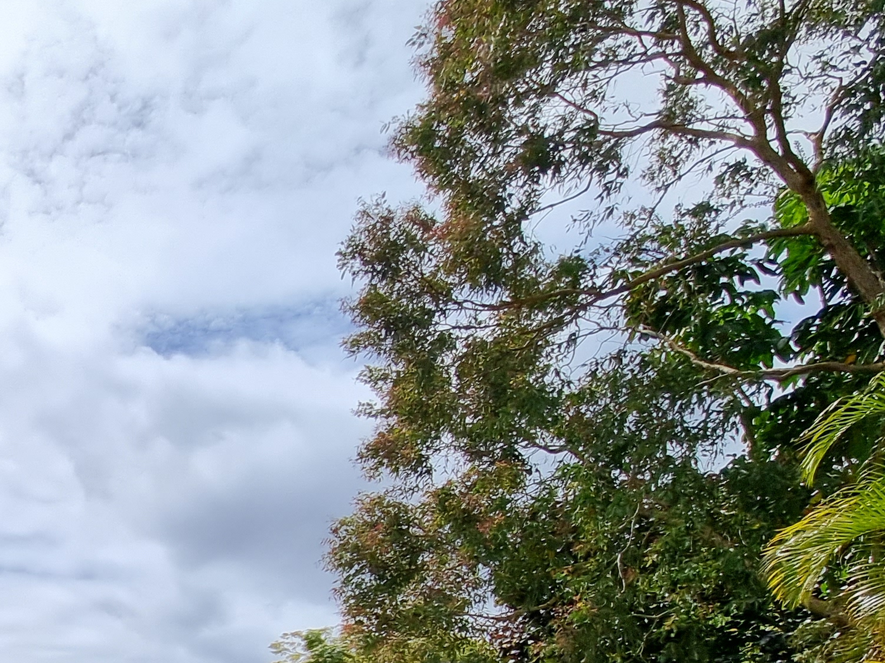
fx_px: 895
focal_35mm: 35
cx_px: -142
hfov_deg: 39.9
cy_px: 809
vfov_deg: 32.9
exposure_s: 1/4160
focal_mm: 2.2
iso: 50
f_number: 2.2
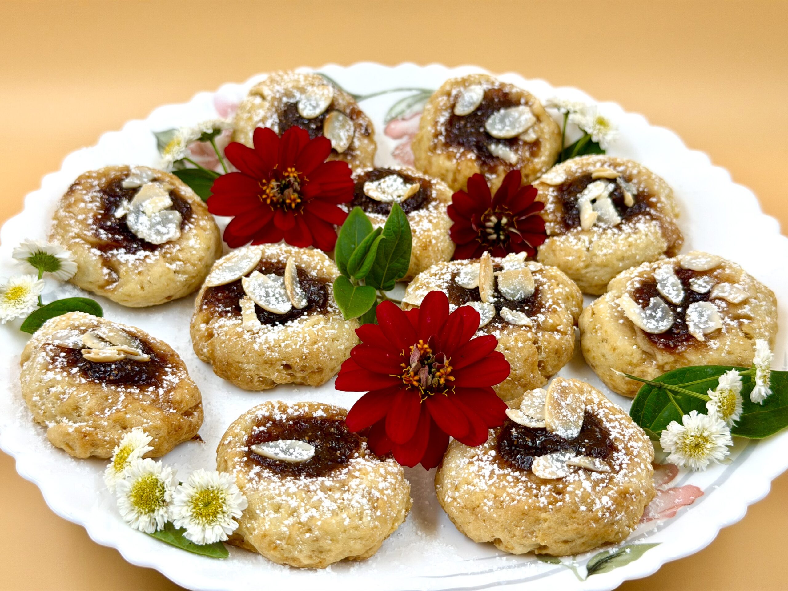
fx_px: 1093
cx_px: 394
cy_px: 296
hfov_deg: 39.7
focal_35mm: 48
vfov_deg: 30.3
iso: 80
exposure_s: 1/587
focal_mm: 6.76
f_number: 1.78
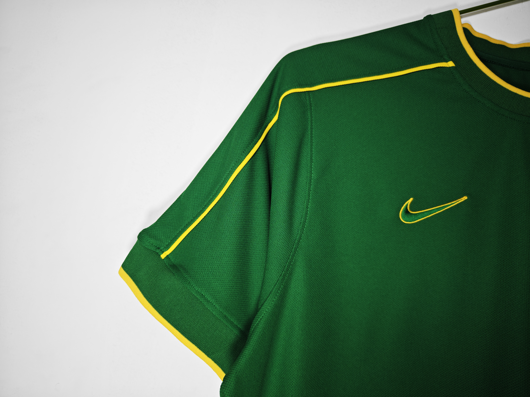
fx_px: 352
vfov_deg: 58.9
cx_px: 265
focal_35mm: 23
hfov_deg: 73.9
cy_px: 198
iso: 97
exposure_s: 1/100
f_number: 1.75
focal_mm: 8.67
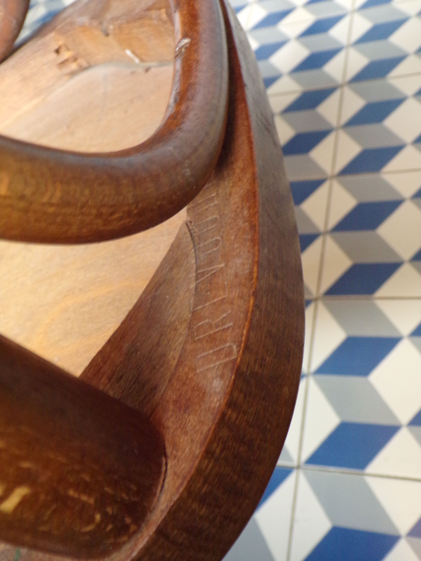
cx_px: 210
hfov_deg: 44.2
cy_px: 280
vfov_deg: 56.8
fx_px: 519
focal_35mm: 32
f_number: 3.2
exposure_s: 1/20
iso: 410
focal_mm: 5.8
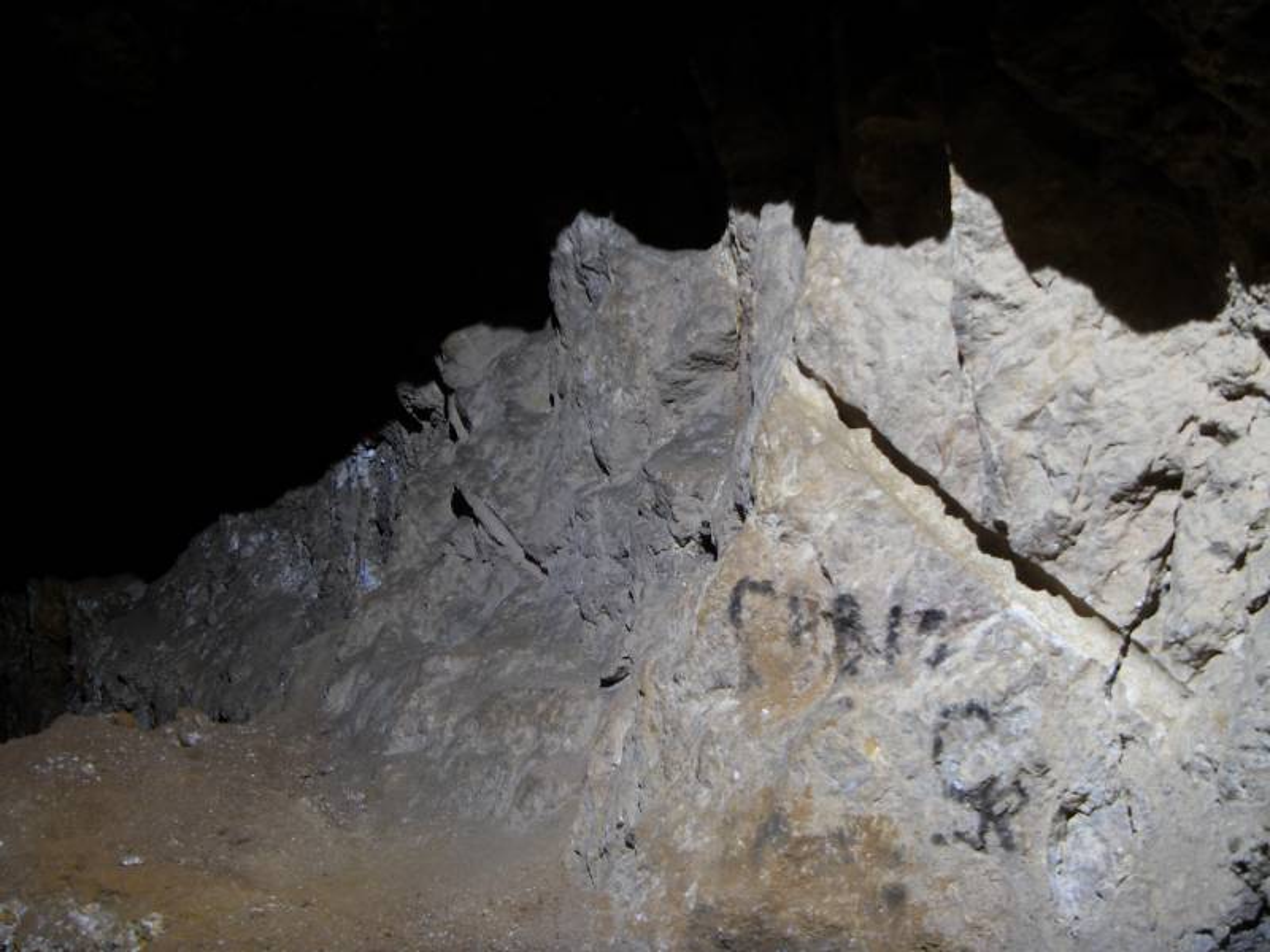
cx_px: 635
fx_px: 1431
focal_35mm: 39
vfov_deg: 36.8
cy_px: 476
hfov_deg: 47.9
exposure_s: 6
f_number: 3.5
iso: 80
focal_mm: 6.6
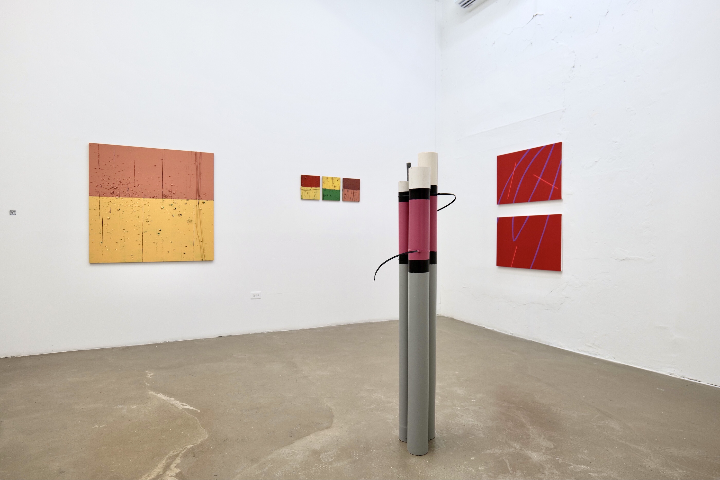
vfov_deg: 61.9
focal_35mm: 20
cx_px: 360
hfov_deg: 84.0
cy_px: 240
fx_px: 400
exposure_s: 1/60
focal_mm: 20
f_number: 3.5
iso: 160
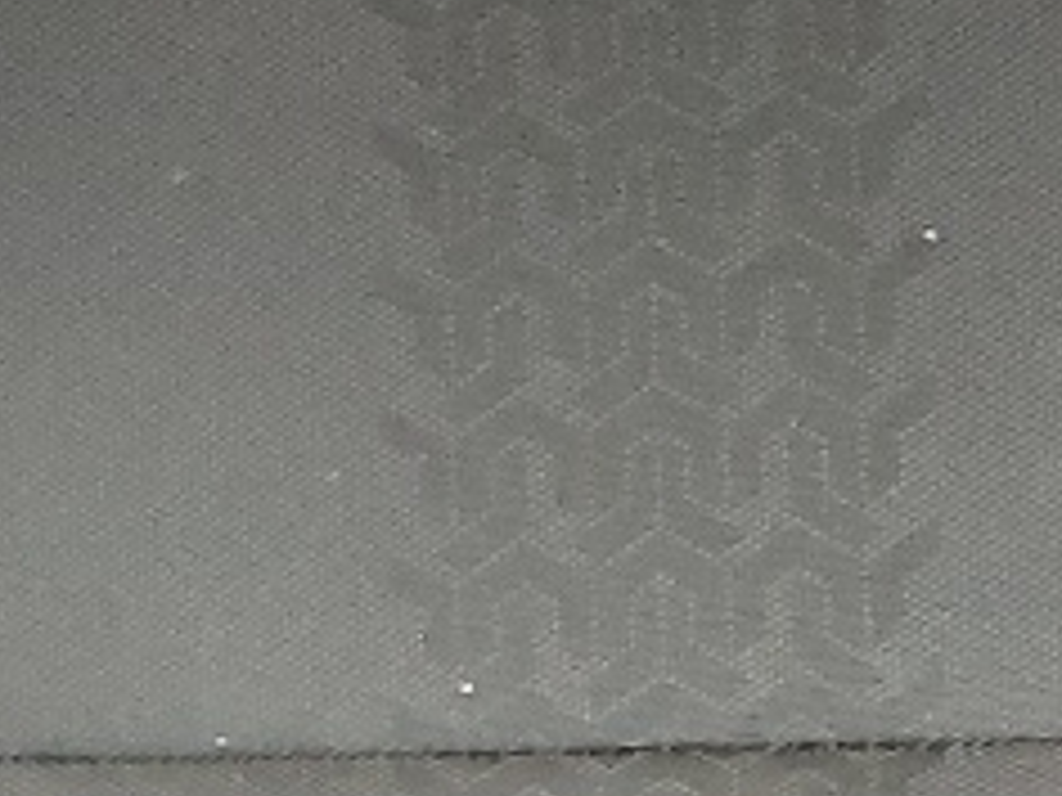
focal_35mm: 176
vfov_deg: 7.8
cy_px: 1907
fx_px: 5400
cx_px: 234
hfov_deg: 11.2
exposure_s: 1/60.2
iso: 292
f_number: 1.5
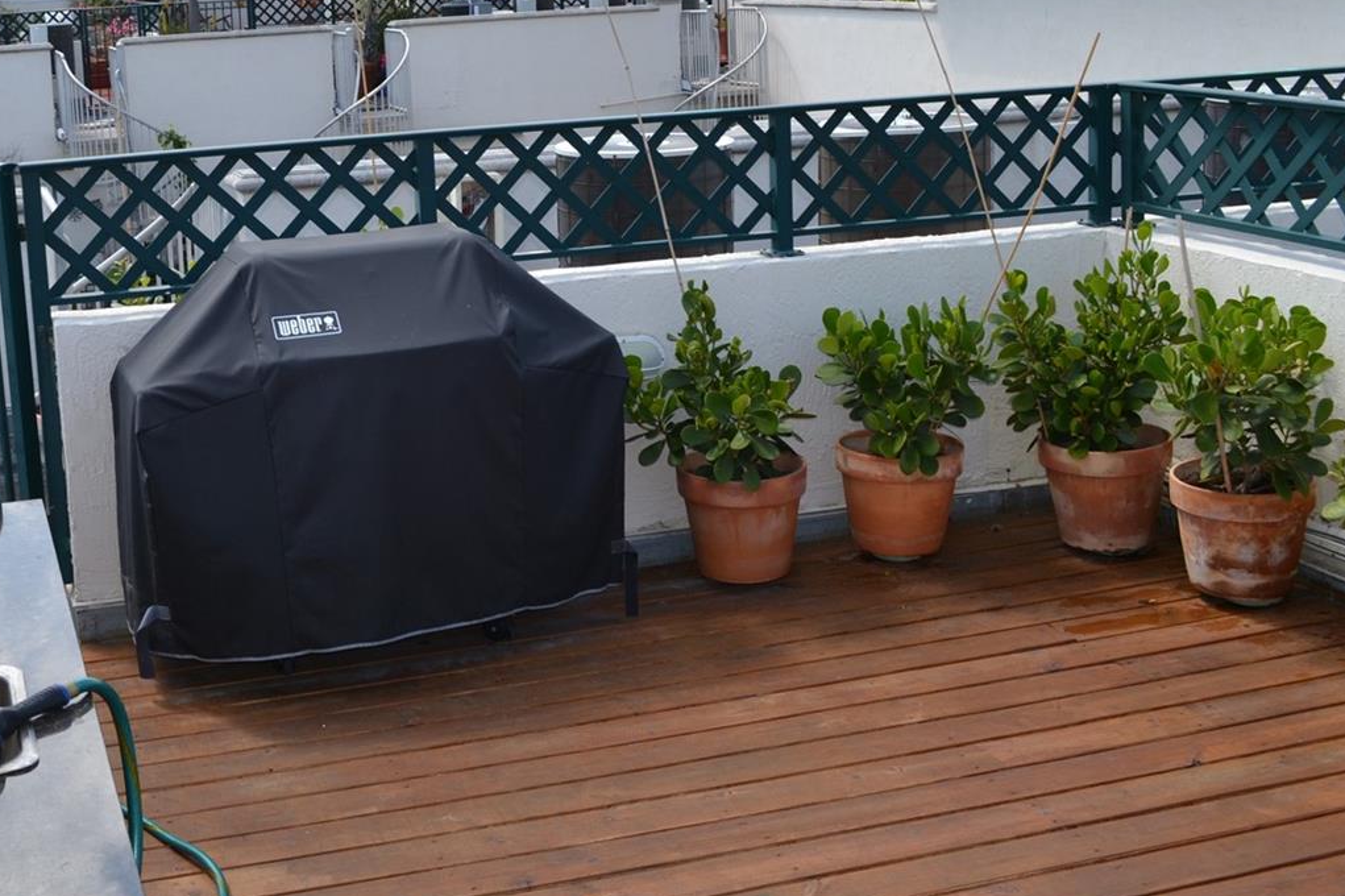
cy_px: 267
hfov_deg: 40.7
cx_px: 337
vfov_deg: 28.4
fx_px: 1755
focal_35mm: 47
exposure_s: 1/200
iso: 100
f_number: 7.1
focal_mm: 20
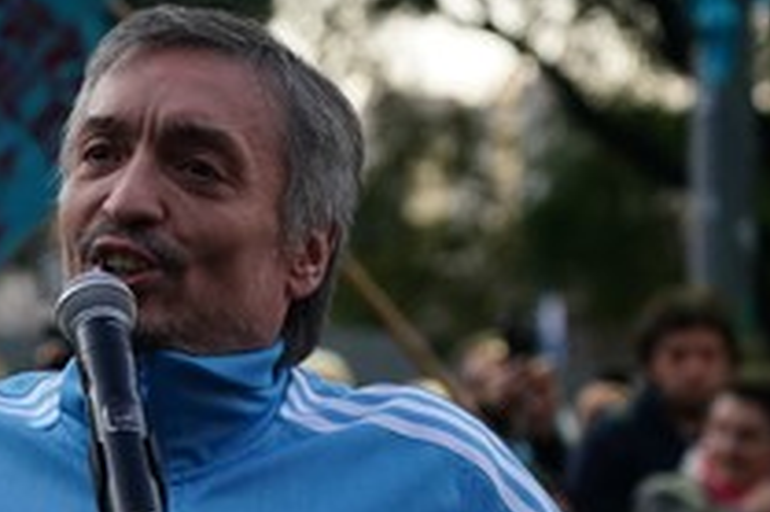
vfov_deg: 6.8
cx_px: 125
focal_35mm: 200
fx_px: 4274
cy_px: 401
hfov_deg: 10.3
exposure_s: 1/200
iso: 2000
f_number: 2.8
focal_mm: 58
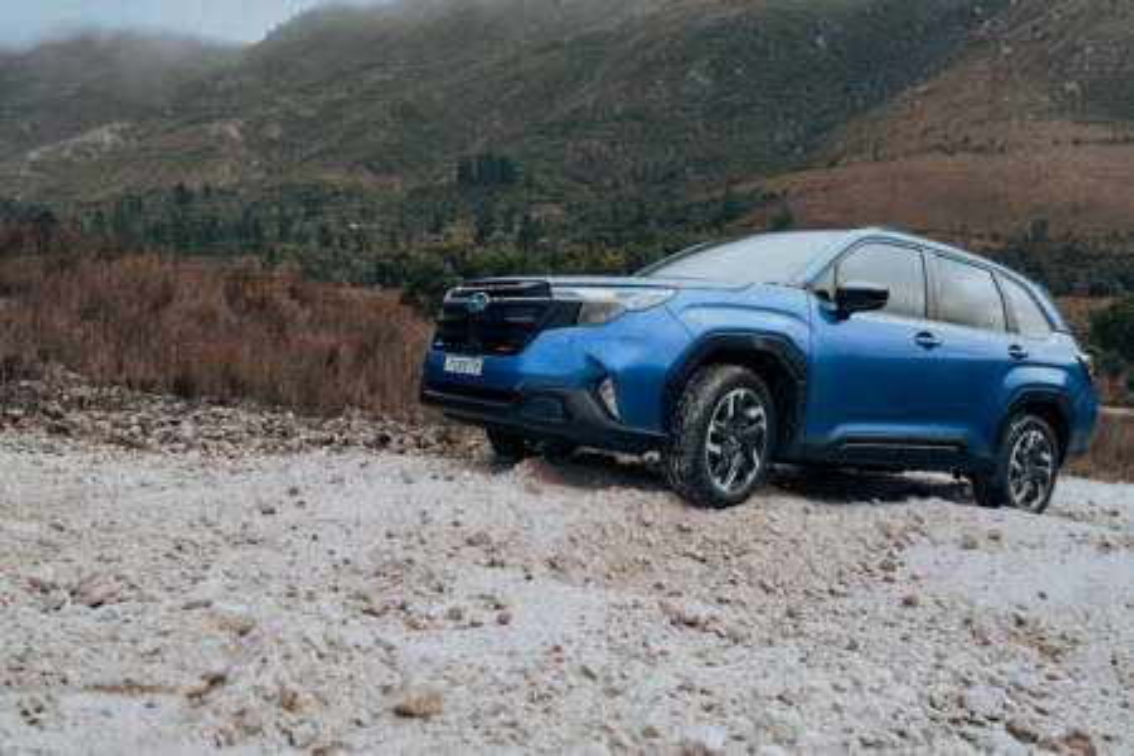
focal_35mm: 30
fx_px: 945
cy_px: 378
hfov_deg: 61.9
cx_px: 567
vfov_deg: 43.6
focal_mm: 30
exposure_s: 1/3200
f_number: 4
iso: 1600
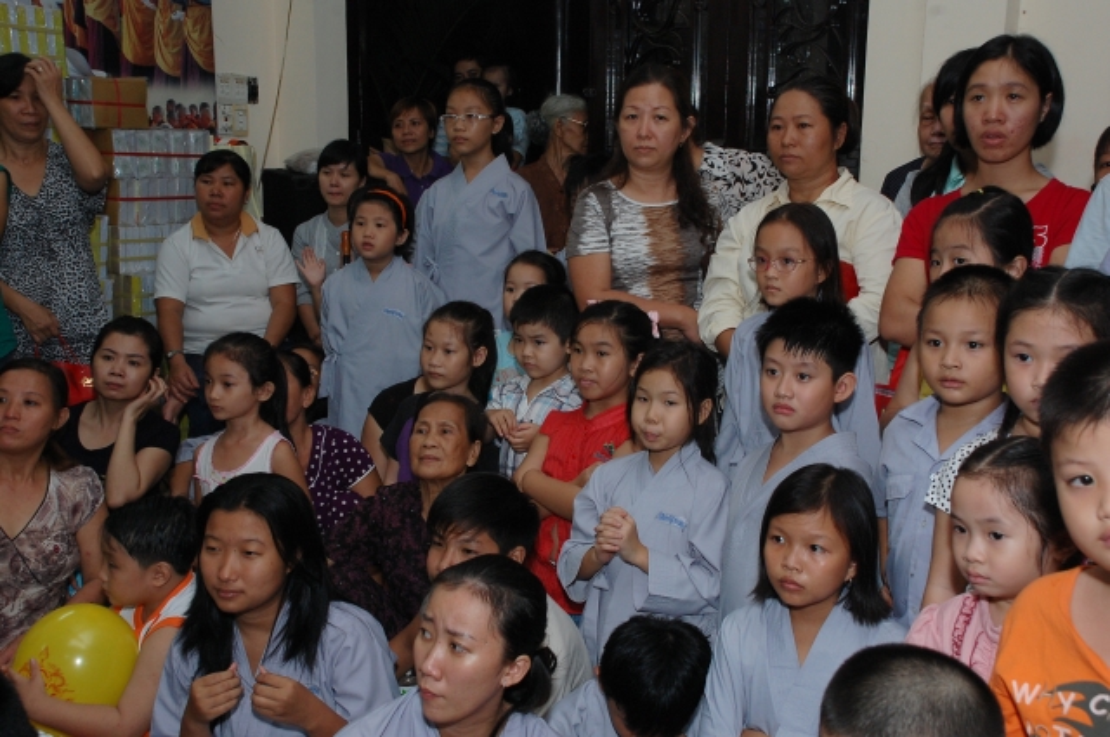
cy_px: 368
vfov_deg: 28.0
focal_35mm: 48
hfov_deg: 41.2
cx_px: 555
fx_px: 1478
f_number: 9
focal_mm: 32
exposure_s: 1/60
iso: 800
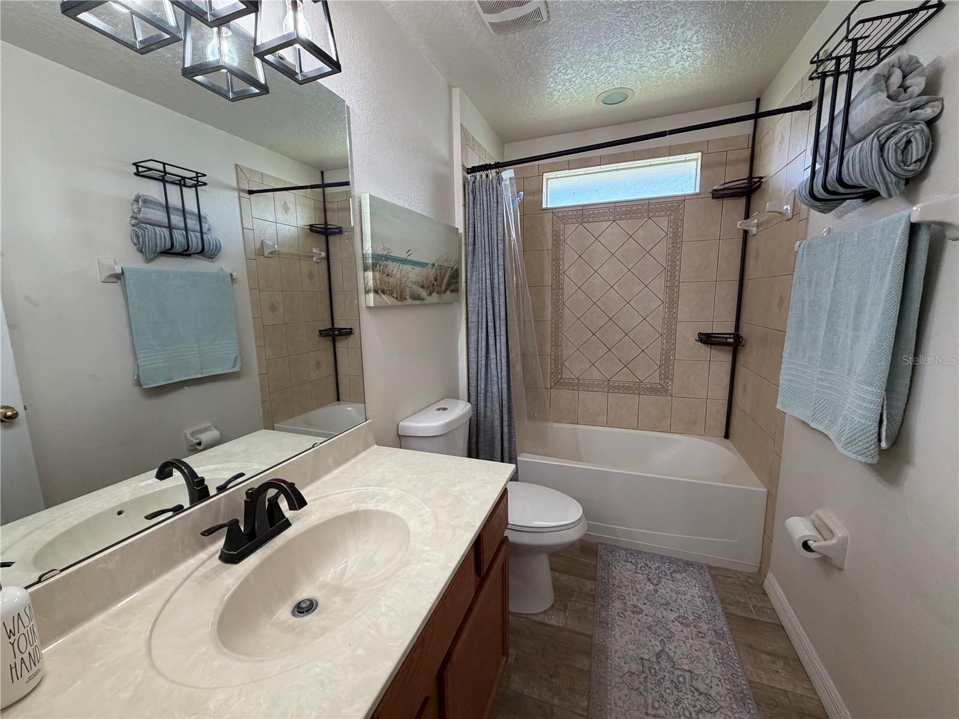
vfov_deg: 85.7
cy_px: 360
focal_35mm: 14
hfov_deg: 102.1
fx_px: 388
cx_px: 480
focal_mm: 2.22
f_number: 2.2
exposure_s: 1/120
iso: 200
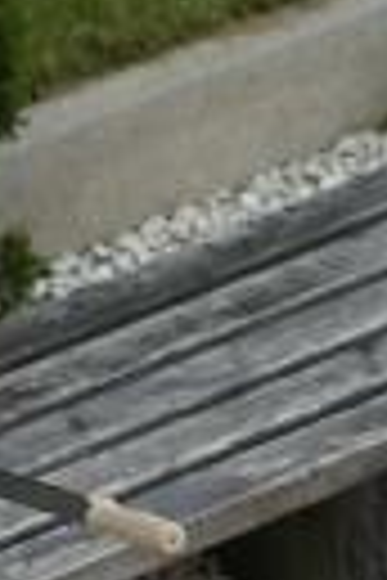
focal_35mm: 398
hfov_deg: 3.5
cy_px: 1209
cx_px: 392
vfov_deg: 5.1
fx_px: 6417
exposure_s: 1/400
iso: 100
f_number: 3.2
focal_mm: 50
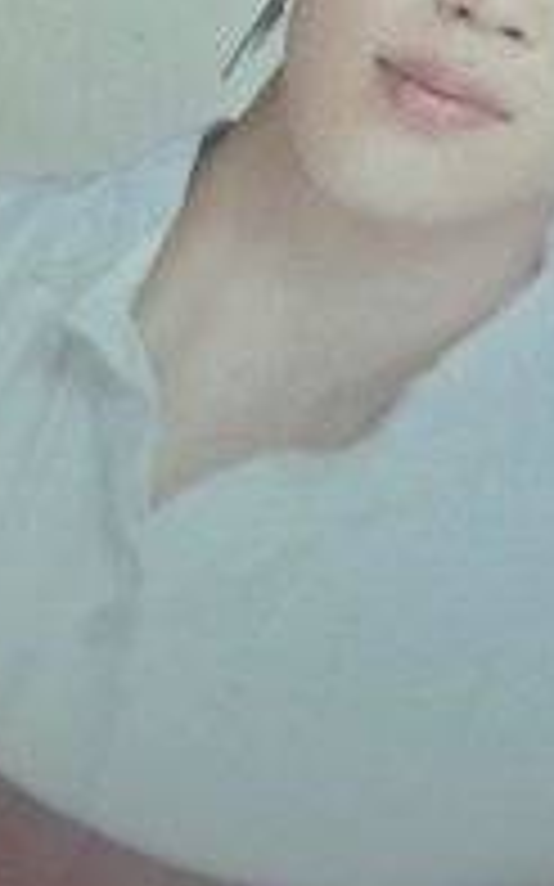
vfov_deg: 30.7
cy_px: 254
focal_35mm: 66
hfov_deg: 18.5
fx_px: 1596
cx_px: 685
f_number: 1.8
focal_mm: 5.54
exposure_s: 1/40
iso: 160
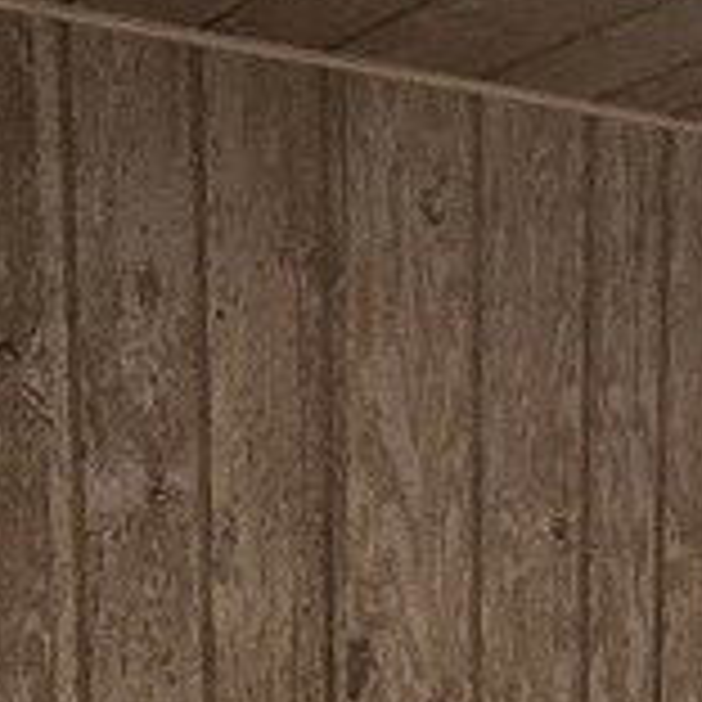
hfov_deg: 15.2
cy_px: 1318
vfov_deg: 14.2
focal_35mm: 106
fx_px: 2432
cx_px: 1048
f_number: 2.2
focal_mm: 2.2
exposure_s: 1/60
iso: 500
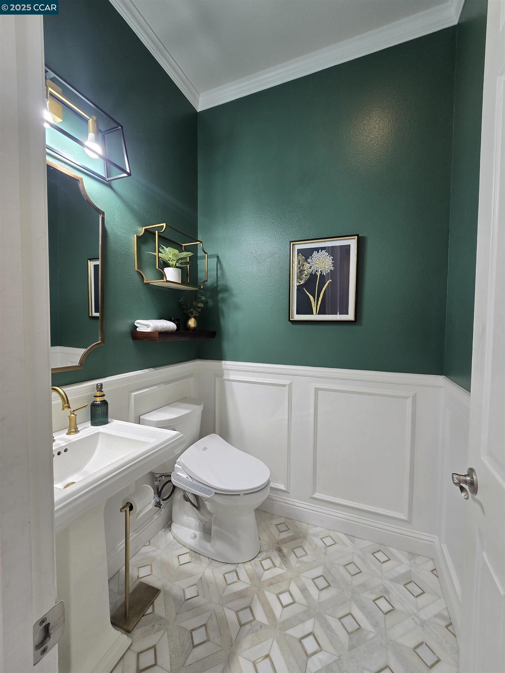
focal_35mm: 13
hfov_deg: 89.9
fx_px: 253
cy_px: 336
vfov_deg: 106.2
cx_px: 252
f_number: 2.2
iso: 100
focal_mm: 2.2
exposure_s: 1/60
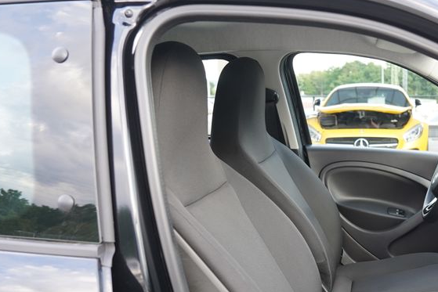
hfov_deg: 41.2
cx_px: 390
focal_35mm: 44
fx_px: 535
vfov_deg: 30.0
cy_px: 224
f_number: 4
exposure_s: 1/60
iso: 320
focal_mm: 24
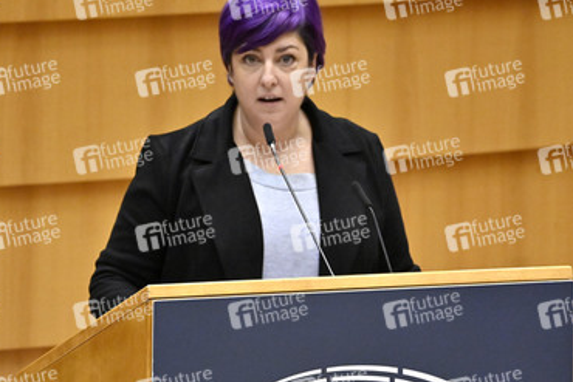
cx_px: 288
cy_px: 195
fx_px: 11623
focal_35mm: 730
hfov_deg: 2.8
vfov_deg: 1.9
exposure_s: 1/640
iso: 5000
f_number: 6.3
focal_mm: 600
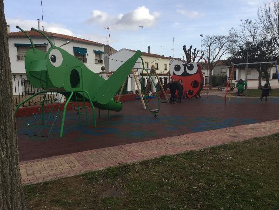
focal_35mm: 31
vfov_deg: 45.4
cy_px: 105
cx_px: 140
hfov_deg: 58.4
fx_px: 250
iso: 25
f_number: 2.4
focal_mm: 3.3
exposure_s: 1/696
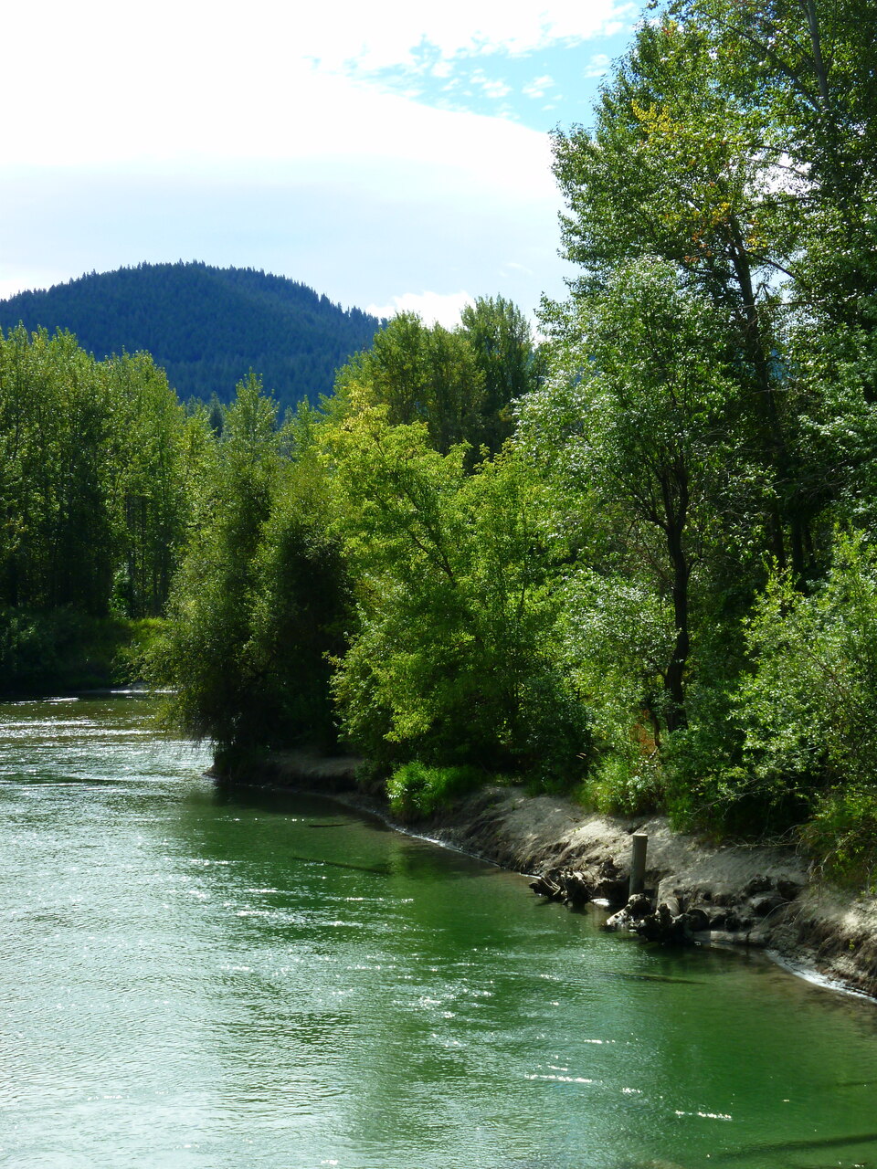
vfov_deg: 27.4
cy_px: 584
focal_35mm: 71
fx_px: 2398
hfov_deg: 20.7
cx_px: 438
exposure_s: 1/200
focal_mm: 12.7
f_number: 4.8
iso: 80
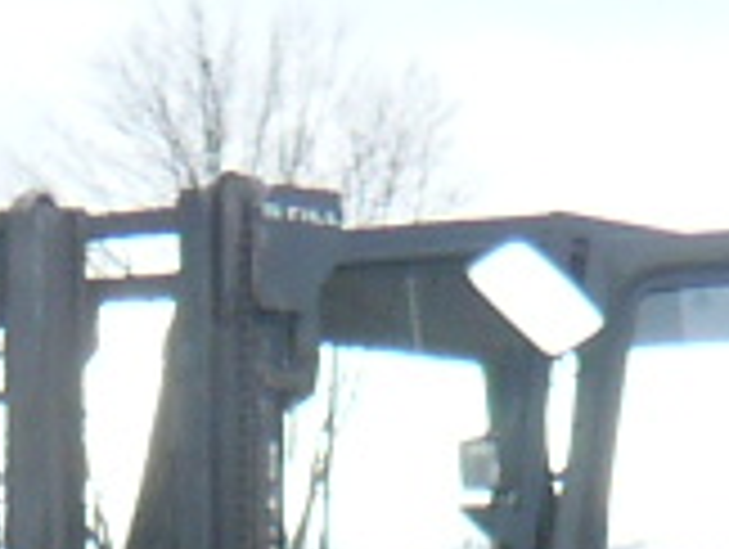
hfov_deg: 8.3
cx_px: 477
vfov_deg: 5.7
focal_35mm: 237
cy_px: 1935
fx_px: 4999
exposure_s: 1/125
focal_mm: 4.6
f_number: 2.8
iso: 100
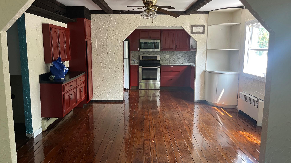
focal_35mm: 29
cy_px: 77
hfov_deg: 66.1
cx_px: 143
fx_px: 224
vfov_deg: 40.2
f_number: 1.6
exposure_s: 1/85
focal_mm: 5.1
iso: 125
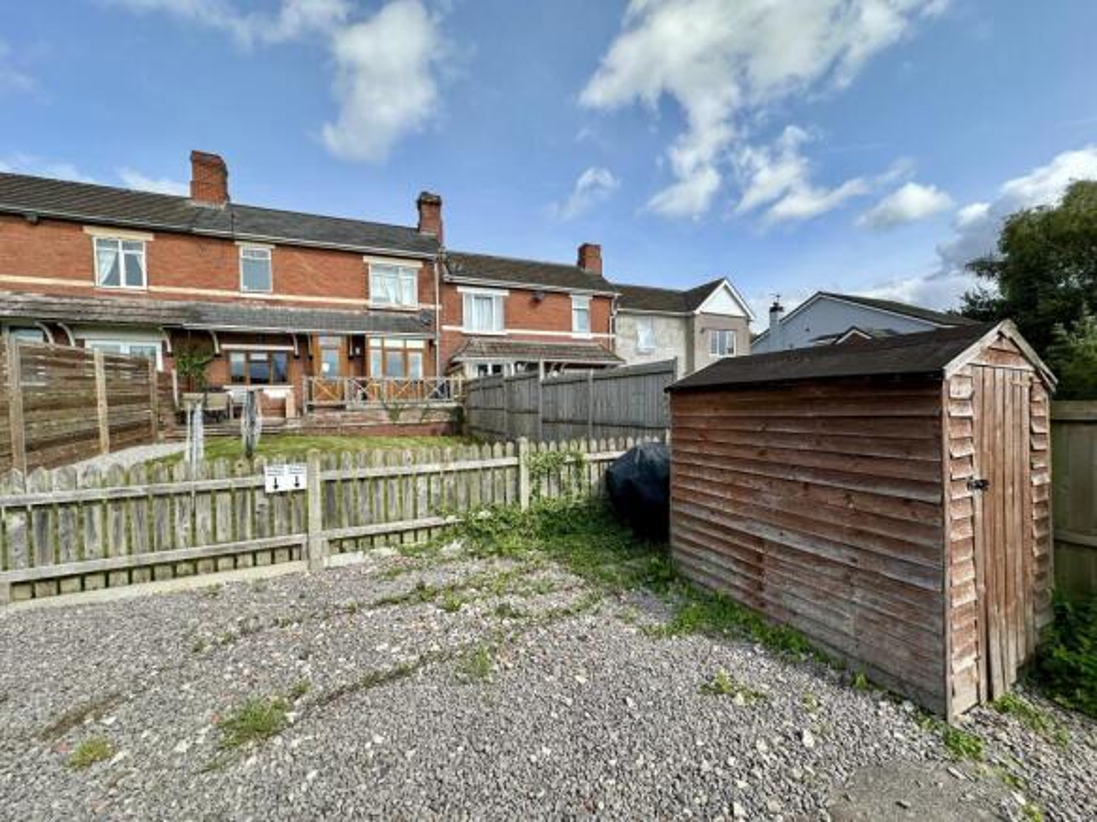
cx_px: 548
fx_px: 444
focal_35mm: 14
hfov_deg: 102.1
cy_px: 411
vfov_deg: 85.7
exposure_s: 1/1304
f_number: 2.2
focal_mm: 2.22
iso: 40
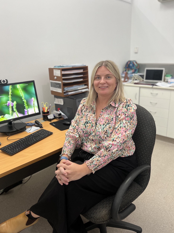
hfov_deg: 51.4
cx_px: 87
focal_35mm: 27
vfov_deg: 65.3
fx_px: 181
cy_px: 112
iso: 100
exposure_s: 1/50
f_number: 1.5
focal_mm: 5.7
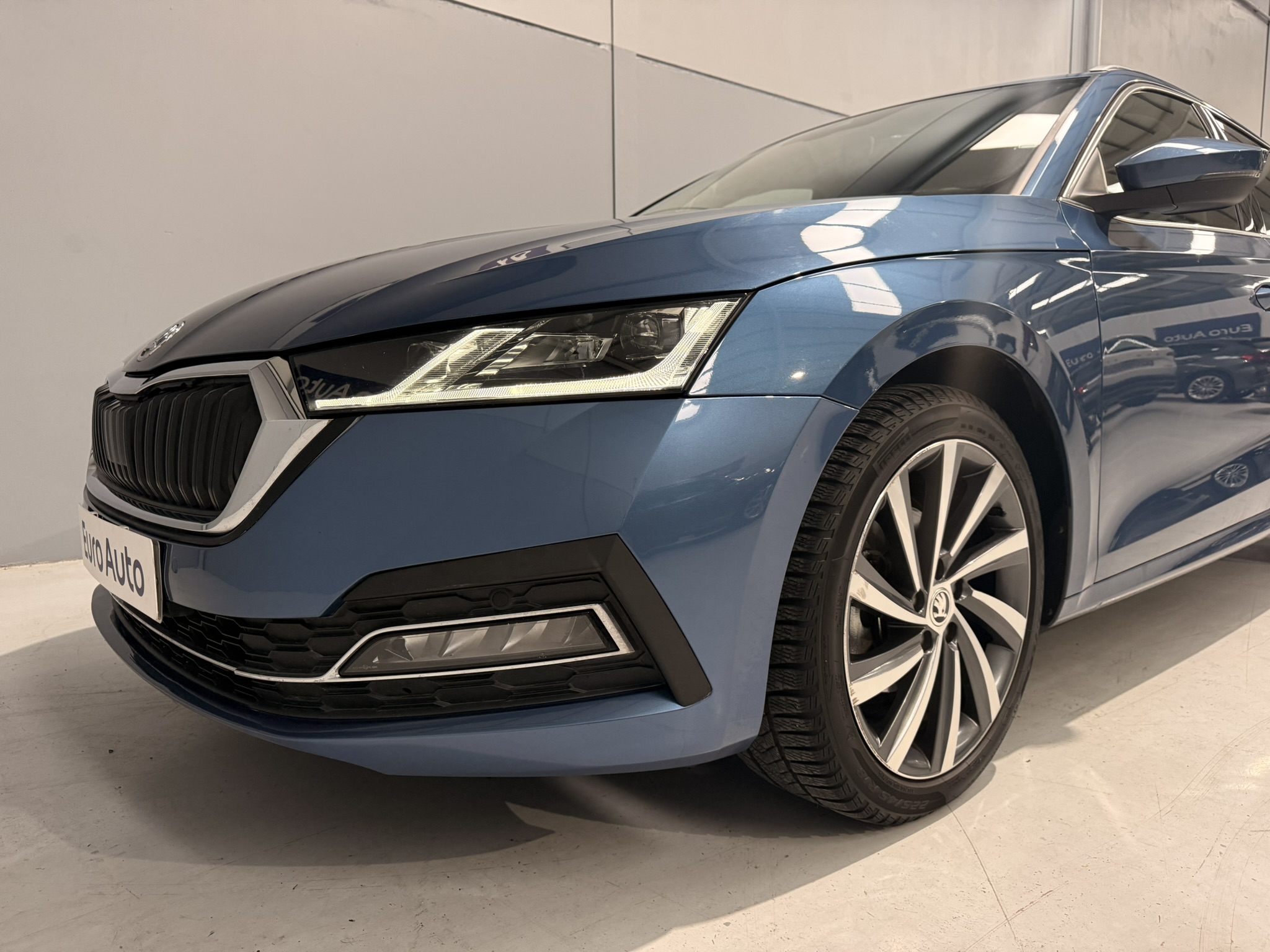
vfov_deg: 56.8
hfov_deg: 71.6
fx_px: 881
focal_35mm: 24
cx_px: 635
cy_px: 476
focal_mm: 6.76
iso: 320
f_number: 1.78
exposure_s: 1/100
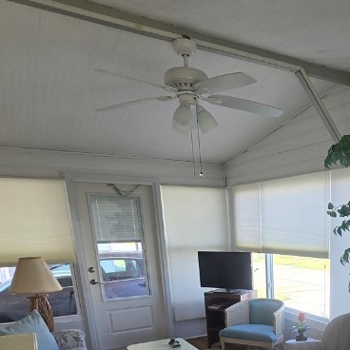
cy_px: 340
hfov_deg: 46.8
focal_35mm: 32
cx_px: 305
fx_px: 366
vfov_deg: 44.4
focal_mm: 2.2
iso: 64
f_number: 2.2
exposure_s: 1/120
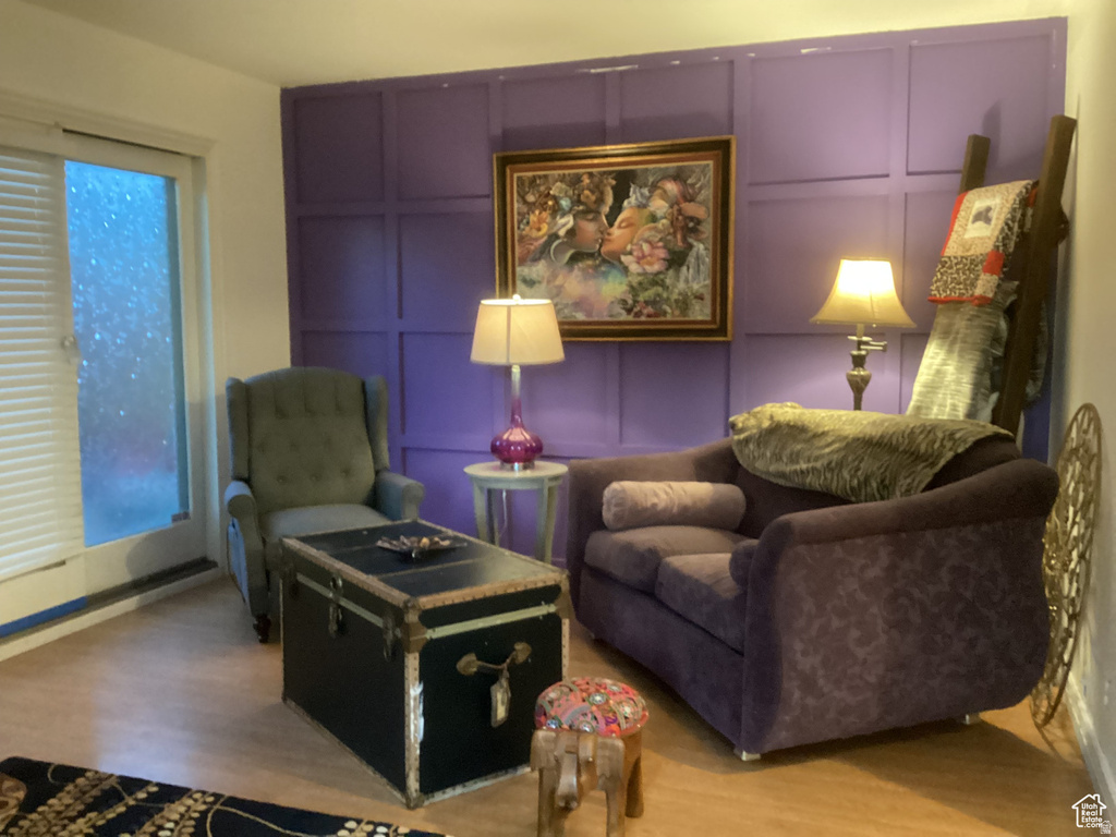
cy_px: 418
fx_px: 999
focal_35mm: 31
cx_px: 558
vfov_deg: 45.4
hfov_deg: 58.4
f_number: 2.4
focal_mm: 3.3
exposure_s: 1/24
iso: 640
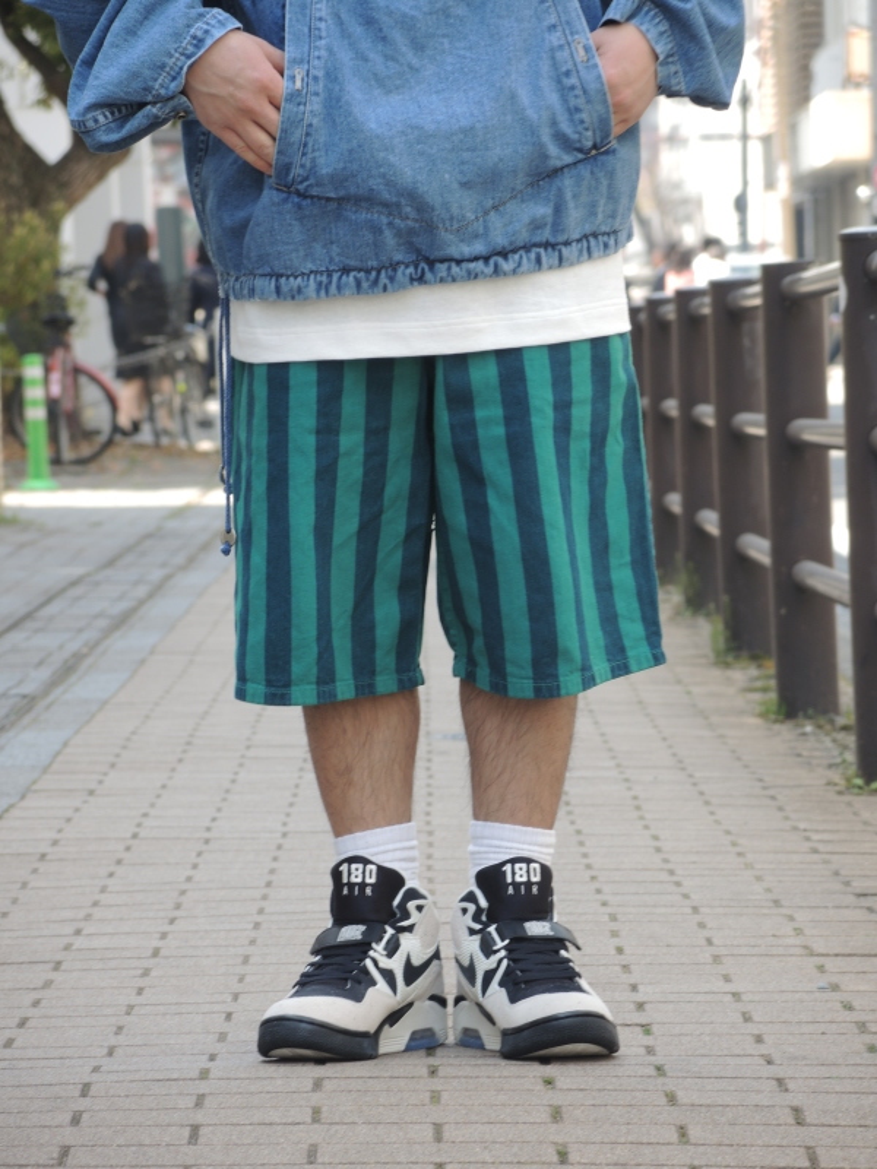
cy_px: 584
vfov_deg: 9.9
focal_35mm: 200
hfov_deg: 7.4
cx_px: 438
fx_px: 6756
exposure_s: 1/100
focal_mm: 42.8
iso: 80
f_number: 4
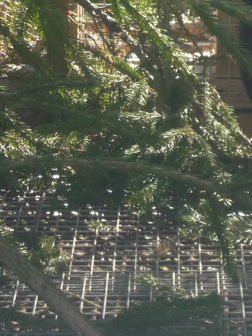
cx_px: 243
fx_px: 2609
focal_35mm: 269
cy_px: 64
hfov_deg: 5.5
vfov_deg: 7.3
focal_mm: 16.5
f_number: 5.1
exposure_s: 1/60
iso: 200
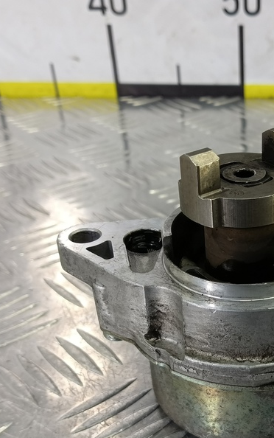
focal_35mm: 42
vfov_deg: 46.6
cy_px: 282
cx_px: 260
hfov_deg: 29.0
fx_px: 501
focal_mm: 4.11
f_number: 1.6
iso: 130
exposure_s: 1/50
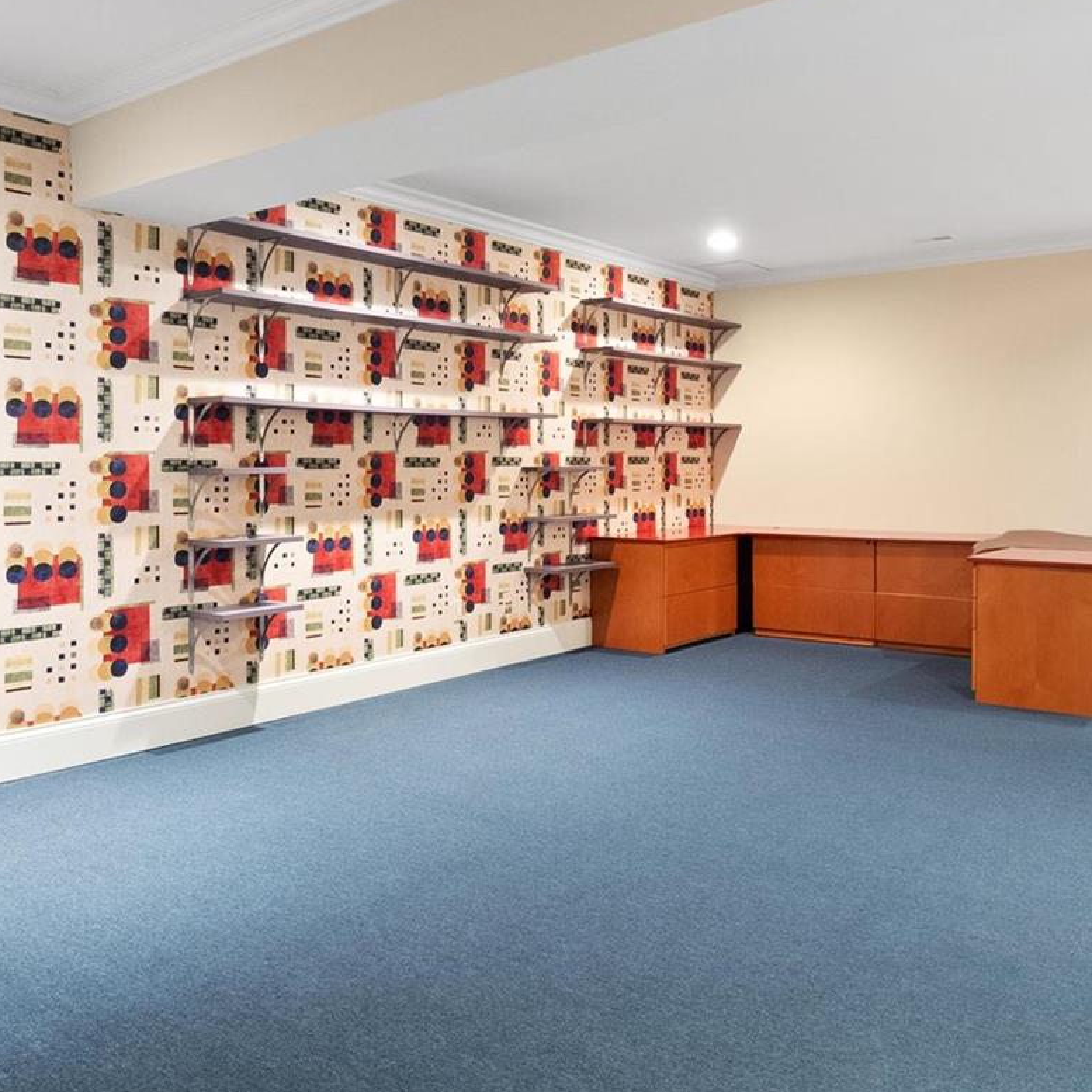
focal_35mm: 28
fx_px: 999
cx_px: 645
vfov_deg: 57.2
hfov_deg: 56.9
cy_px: 488
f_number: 6.3
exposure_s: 1/2.5
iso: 400
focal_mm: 8
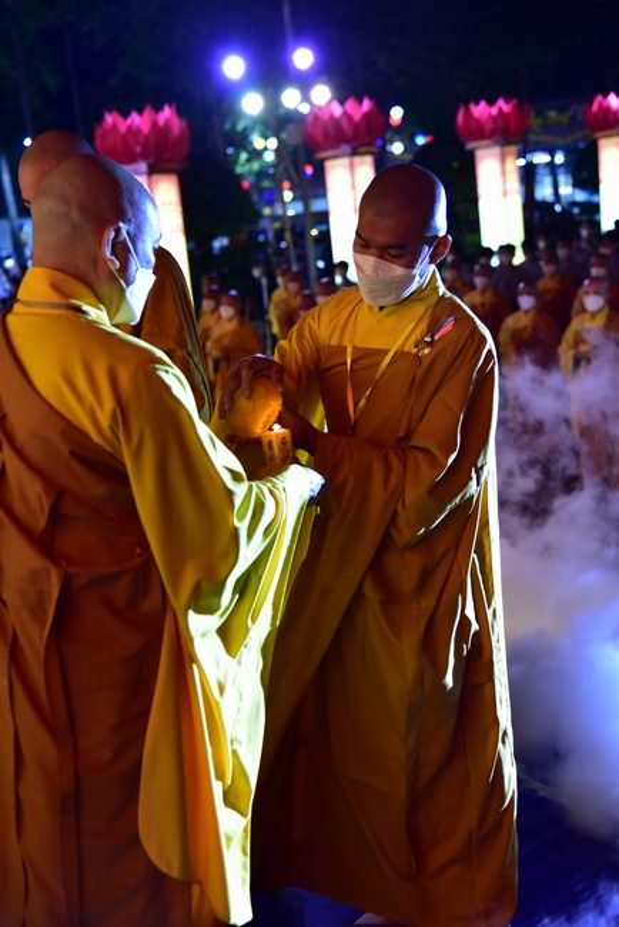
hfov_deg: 24.6
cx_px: 310
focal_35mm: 55
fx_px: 1417
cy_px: 464
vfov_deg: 36.2
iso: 3200
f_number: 4
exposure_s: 1/40
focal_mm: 55
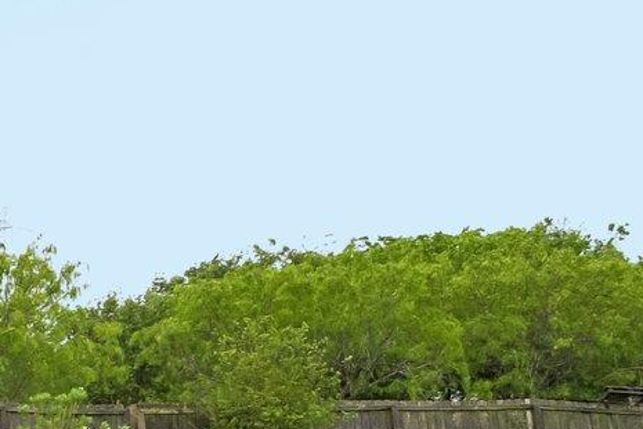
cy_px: 362
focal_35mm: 66
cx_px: -429
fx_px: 1179
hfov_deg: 22.3
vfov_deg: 20.3
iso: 400
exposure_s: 1/160
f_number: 8
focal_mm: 10
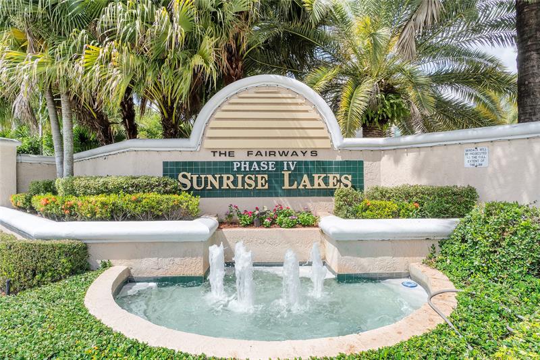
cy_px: 180
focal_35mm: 20
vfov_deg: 63.2
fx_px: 292
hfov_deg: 85.4
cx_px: 270
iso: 100
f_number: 10
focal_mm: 13
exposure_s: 1/160
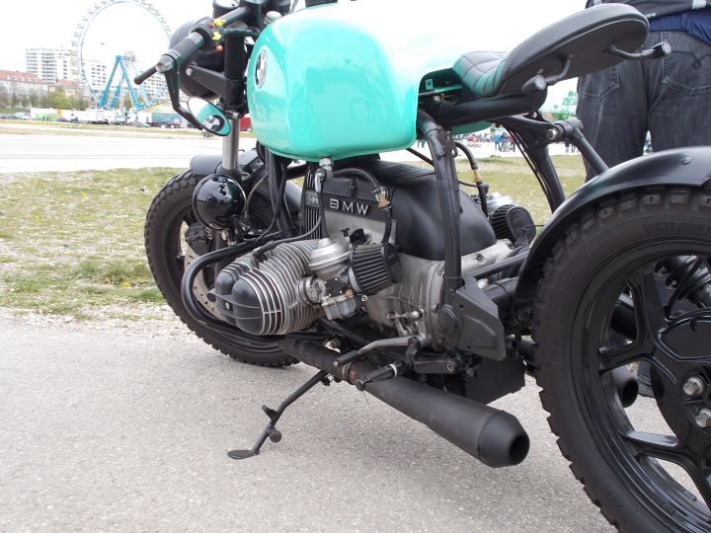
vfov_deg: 32.9
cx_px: 356
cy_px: 266
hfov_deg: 42.9
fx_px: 904
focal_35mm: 44
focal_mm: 7.9
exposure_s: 1/125
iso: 80
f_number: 4.2
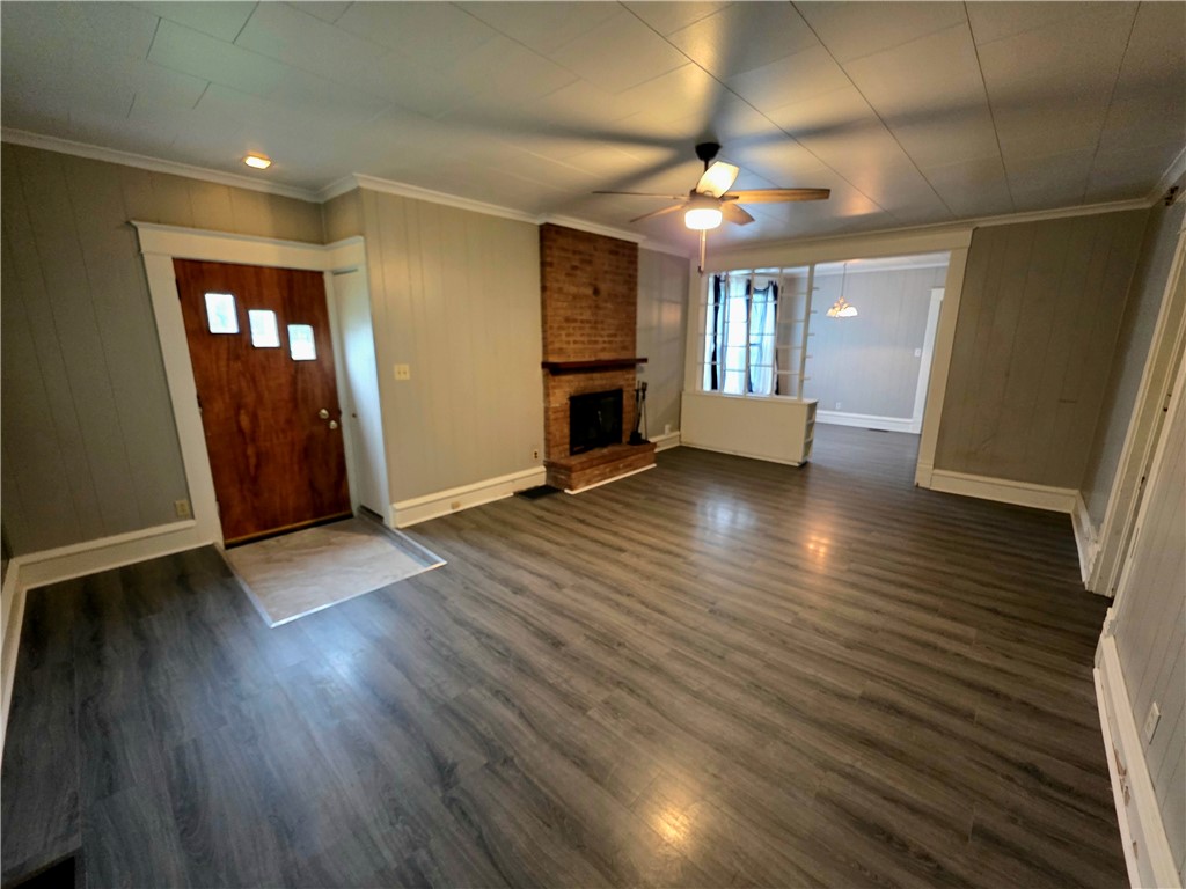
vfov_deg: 89.9
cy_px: 444
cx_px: 593
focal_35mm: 13
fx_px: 445
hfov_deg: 106.2
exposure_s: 1/60.2
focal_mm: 2.2
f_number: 1.9
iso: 800
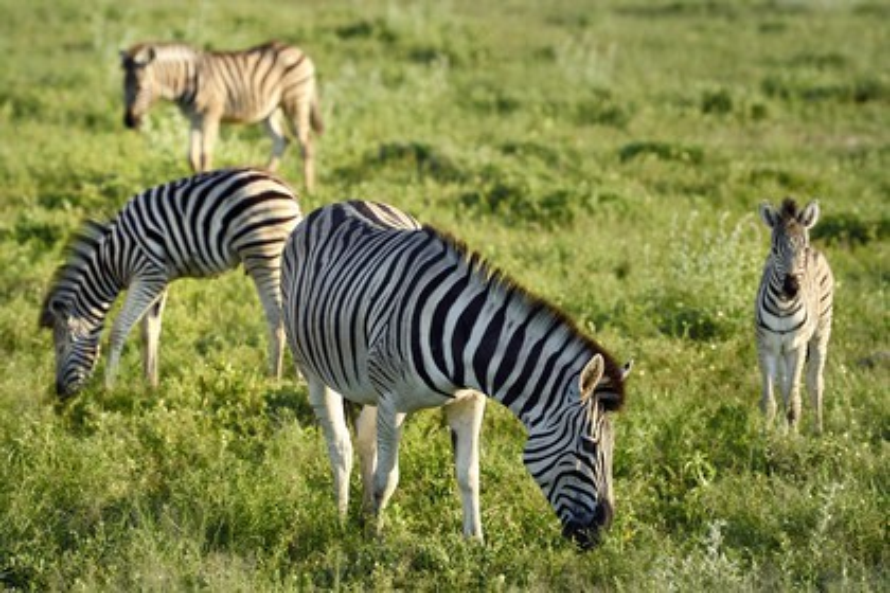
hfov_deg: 7.4
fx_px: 6922
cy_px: 296
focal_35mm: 280
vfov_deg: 4.9
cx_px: 445
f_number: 5.6
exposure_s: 1/800
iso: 400
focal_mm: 280
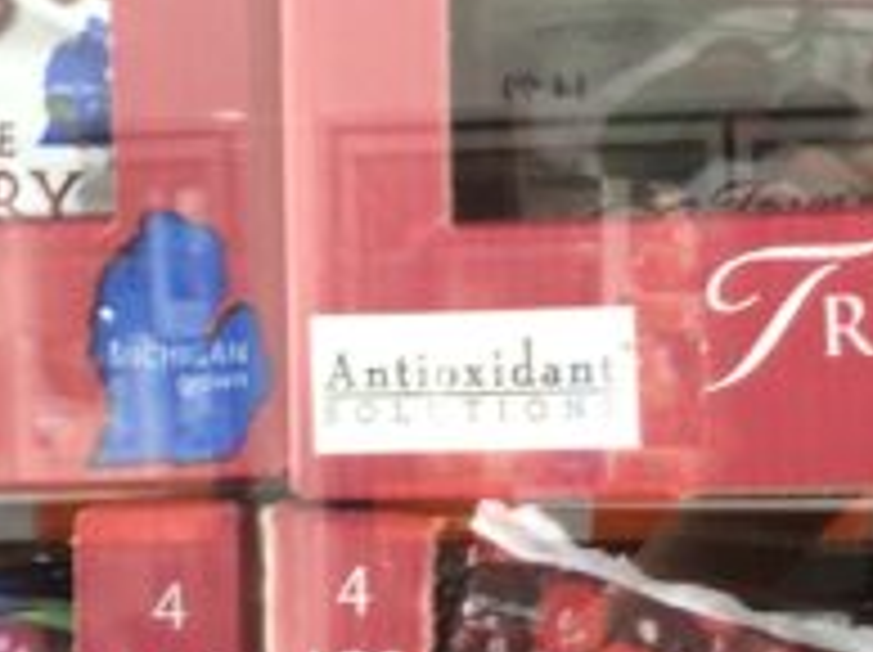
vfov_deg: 12.8
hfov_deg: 17.1
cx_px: 536
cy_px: 427
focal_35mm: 115
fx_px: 2897
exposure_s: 1/30
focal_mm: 4.15
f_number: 2.2
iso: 64
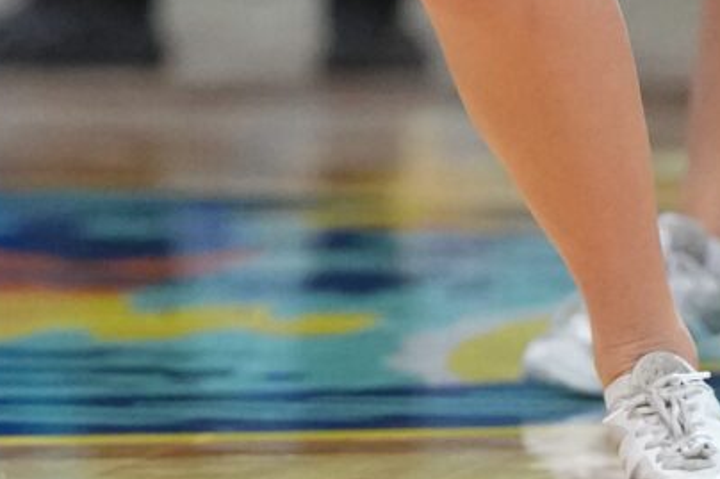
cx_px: -225
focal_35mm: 1008
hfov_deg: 2.0
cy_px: -788
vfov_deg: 1.4
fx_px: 20151
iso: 4000
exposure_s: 1/2500
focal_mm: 159
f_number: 2.8
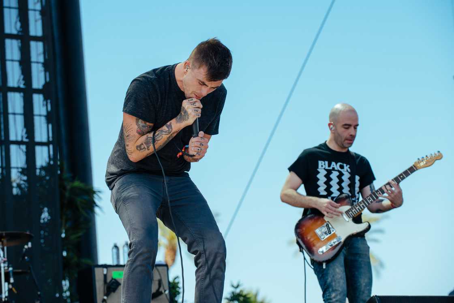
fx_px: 1513
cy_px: 152
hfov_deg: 17.1
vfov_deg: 11.4
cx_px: 227
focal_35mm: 120
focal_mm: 120
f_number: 5
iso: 250
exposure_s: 1/800
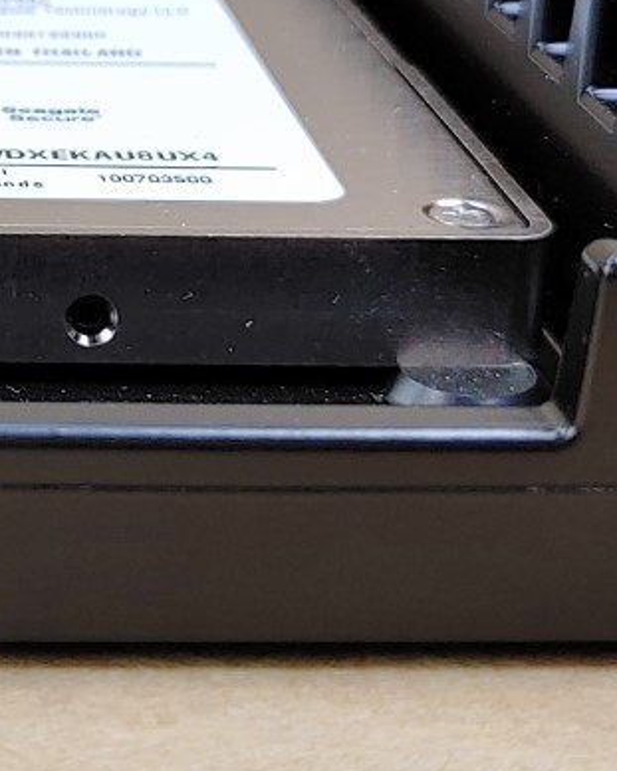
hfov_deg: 15.7
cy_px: 44
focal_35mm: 94
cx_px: -143
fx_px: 2146
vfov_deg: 19.9
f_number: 1.8
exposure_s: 1/120
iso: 50
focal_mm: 4.36
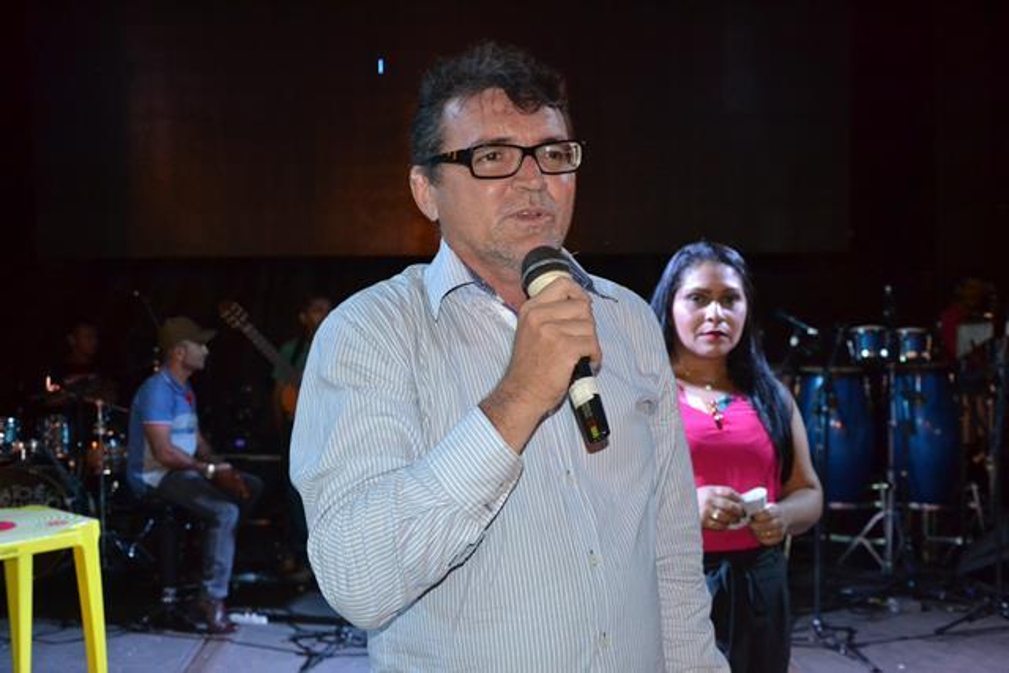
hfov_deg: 53.1
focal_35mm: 36
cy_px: 336
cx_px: 504
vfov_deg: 36.9
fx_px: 1009
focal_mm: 24
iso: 3200
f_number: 3.8
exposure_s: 1/60
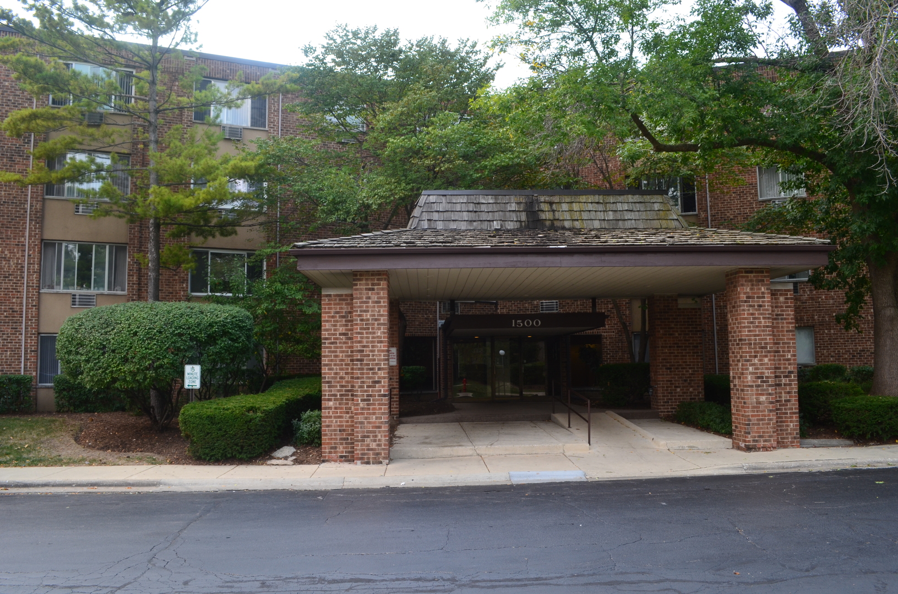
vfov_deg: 47.7
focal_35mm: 27
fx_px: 672
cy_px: 297
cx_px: 449
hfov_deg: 67.5
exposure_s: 1/60
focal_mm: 18
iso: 200
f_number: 10
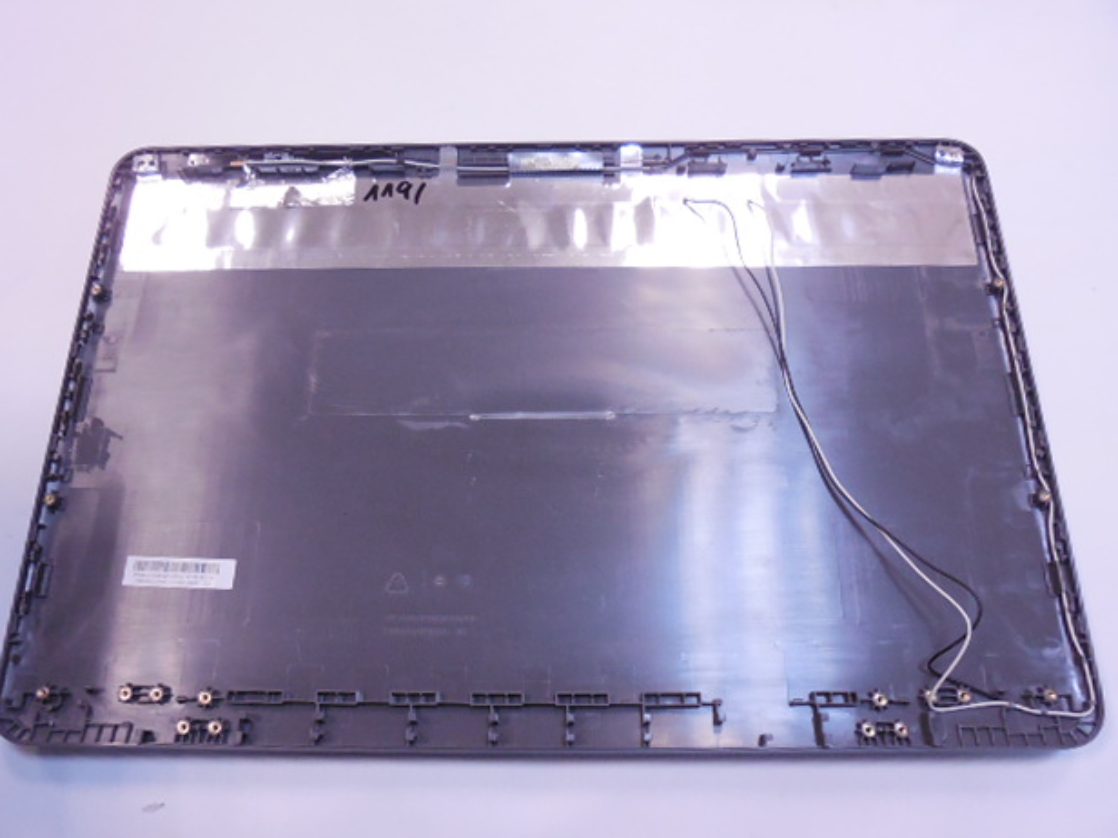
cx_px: 546
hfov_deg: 65.3
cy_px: 428
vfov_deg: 51.4
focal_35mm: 27
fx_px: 872
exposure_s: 1/60
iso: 800
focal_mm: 4.6
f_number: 3.5
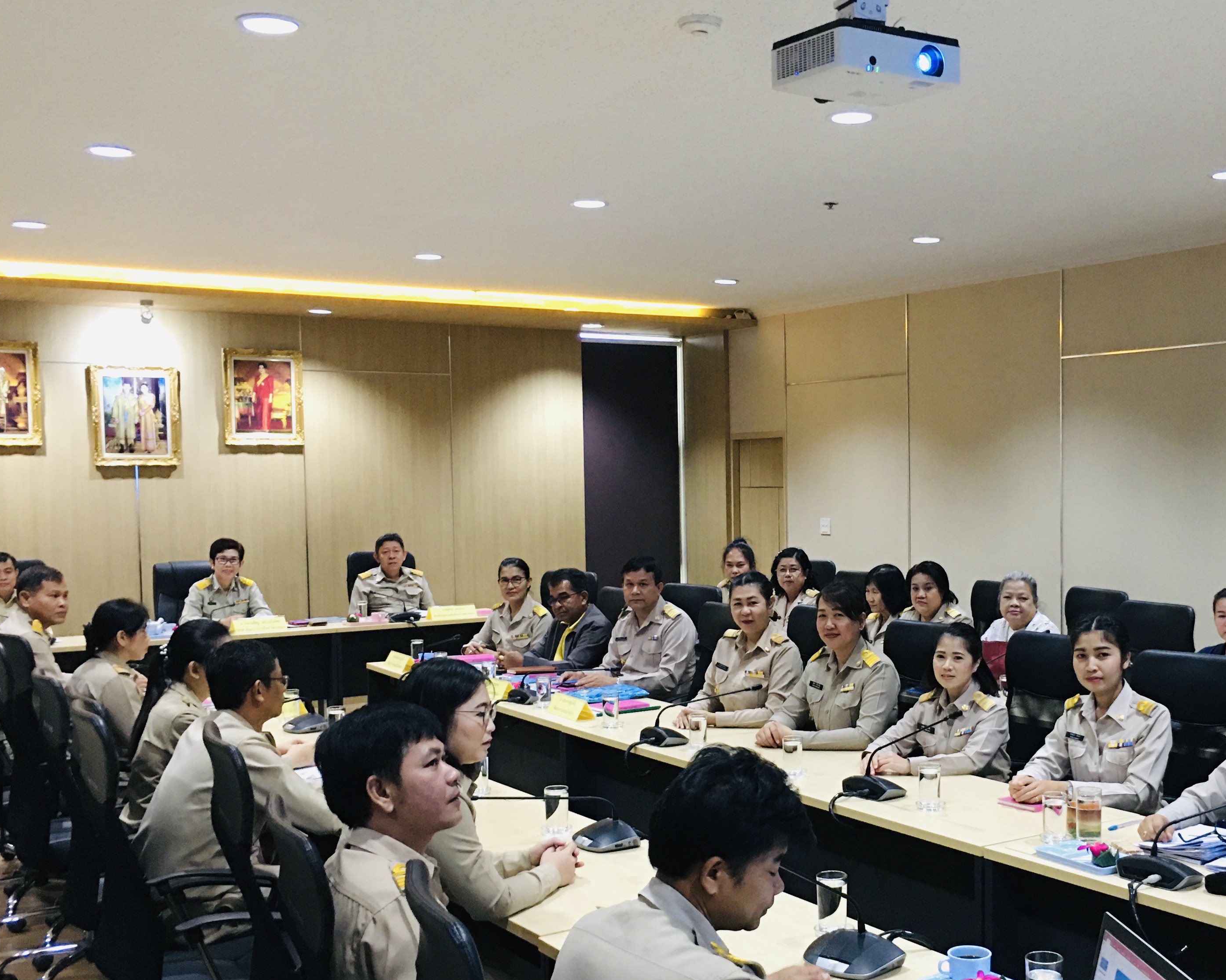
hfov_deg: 44.3
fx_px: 1488
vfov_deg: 36.4
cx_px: 792
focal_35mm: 41
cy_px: 566
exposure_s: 1/10
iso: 80
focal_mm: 4.15
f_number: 2.2
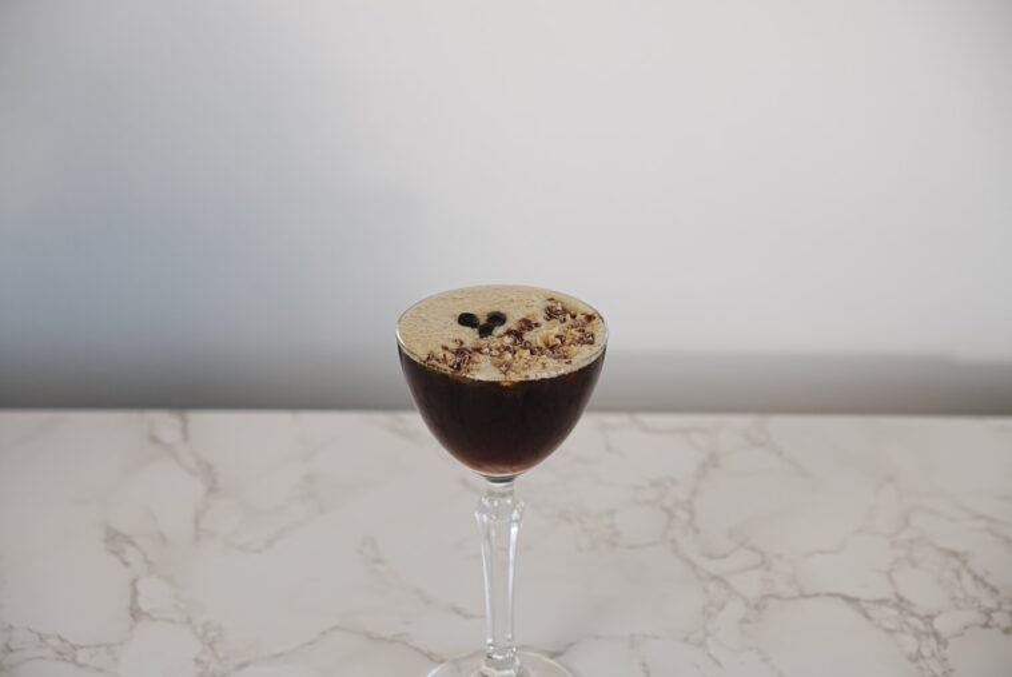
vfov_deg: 18.9
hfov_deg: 27.9
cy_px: 338
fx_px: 2034
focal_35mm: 72
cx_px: 506
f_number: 4.5
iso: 160
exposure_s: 1/40
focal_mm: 48.2
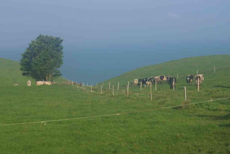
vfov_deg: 16.4
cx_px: 115
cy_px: 77
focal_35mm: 84
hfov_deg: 24.3
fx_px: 533
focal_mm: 55
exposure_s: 1/100
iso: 200
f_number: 11
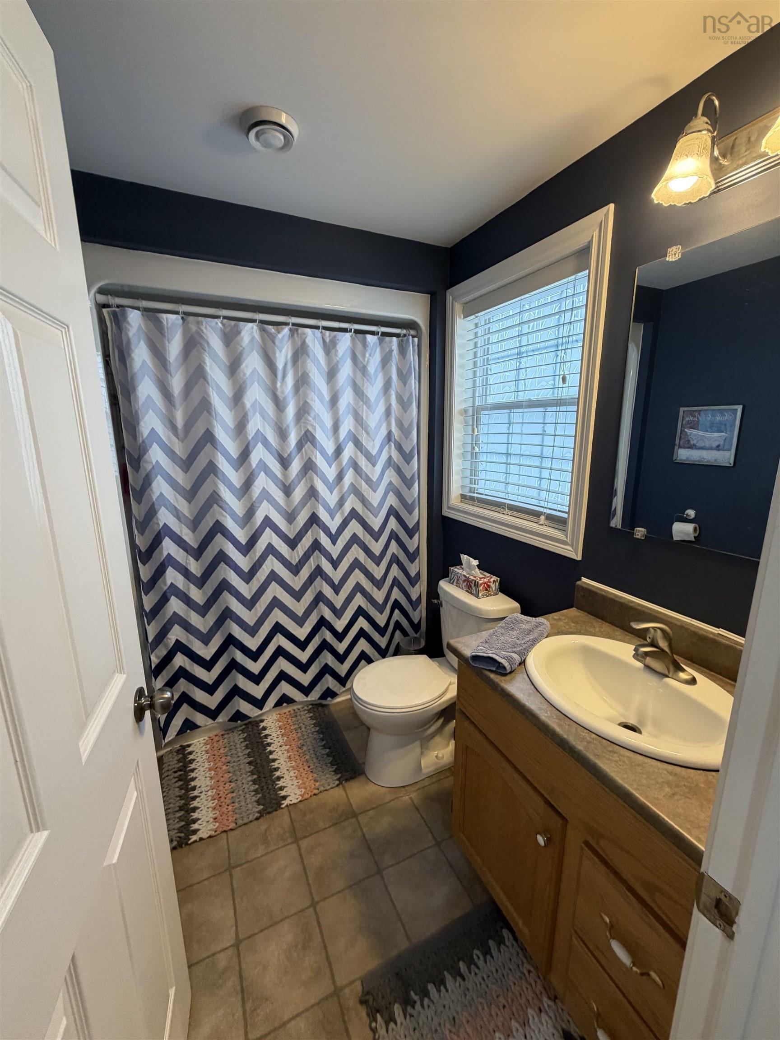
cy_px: 520
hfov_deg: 85.7
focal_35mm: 14
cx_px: 390
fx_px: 421
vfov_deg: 102.1
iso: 200
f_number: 2.2
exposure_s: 1/60
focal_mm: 2.22
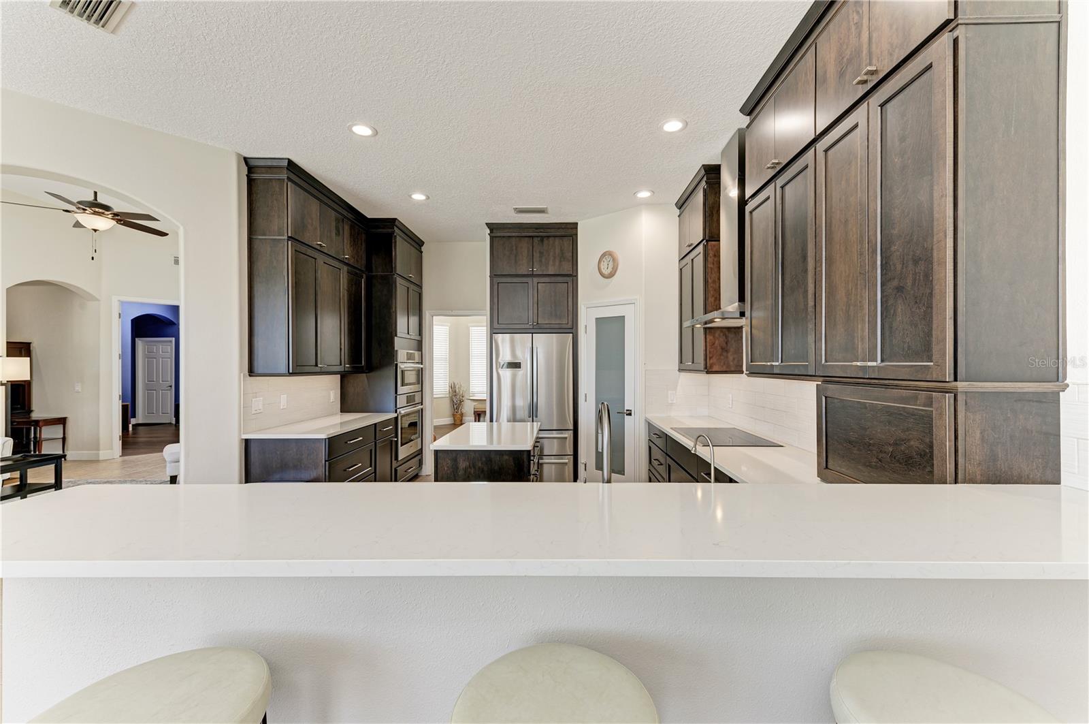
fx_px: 423
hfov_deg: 104.3
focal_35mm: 14
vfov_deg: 81.1
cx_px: 544
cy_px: 362
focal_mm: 14
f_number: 9
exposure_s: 1/15
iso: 200
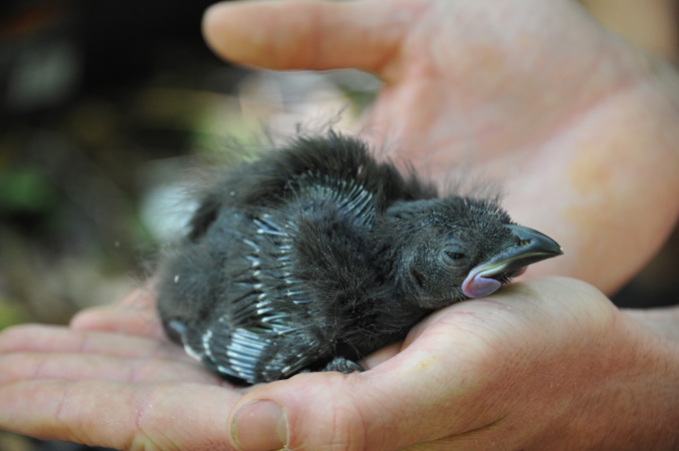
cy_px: 226
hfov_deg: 10.3
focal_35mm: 200
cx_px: 340
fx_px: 3769
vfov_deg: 6.9
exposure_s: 1/125
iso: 3200
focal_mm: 200
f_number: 5.6
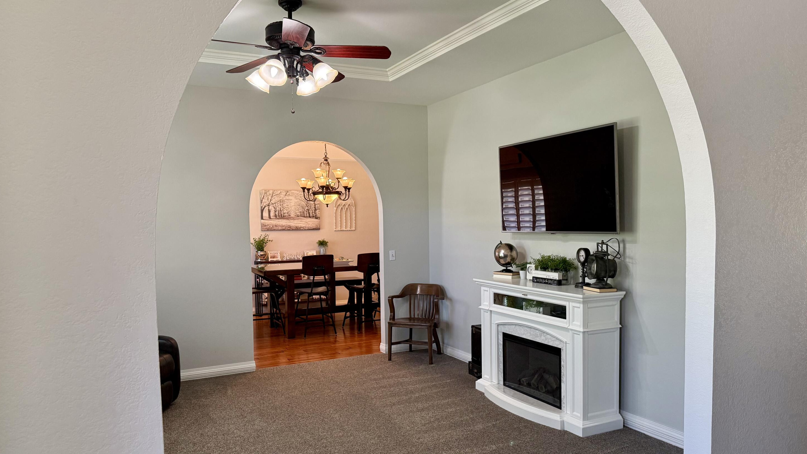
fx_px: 578
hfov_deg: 69.9
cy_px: 255
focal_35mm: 27
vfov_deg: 42.8
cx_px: 396
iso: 320
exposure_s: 1/120
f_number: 1.78
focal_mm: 6.76
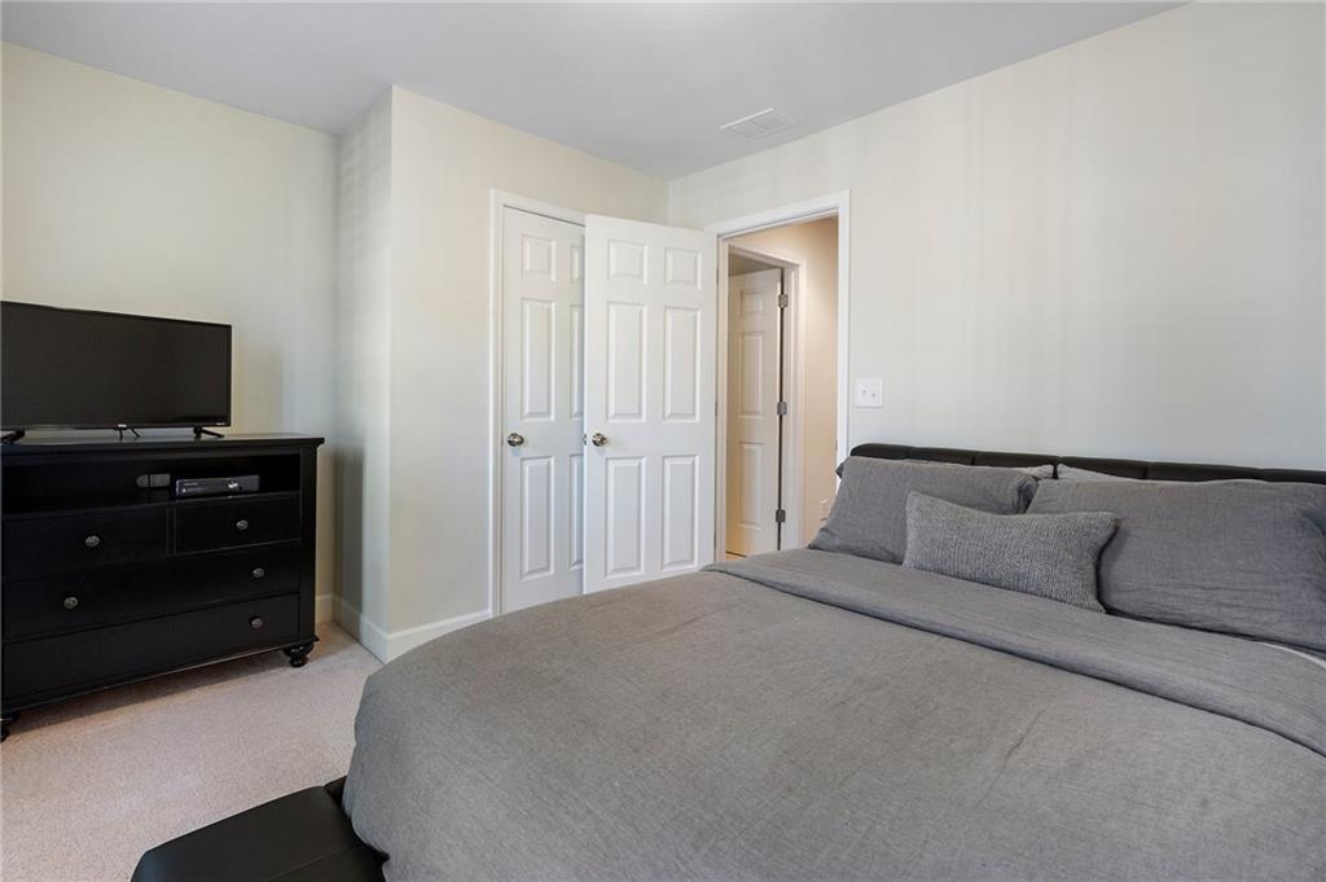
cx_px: 663
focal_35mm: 16
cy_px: 441
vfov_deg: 73.7
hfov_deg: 96.8
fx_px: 589
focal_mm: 16
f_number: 7.1
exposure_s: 1/30
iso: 640
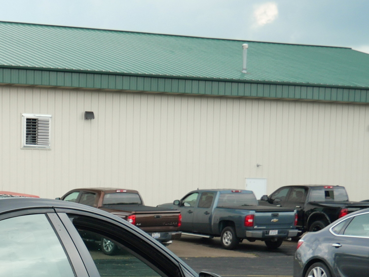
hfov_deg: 19.3
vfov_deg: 15.0
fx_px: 1013
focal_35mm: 95
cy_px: 332
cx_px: -87
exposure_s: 1/160
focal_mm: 18
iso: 200
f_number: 4.5
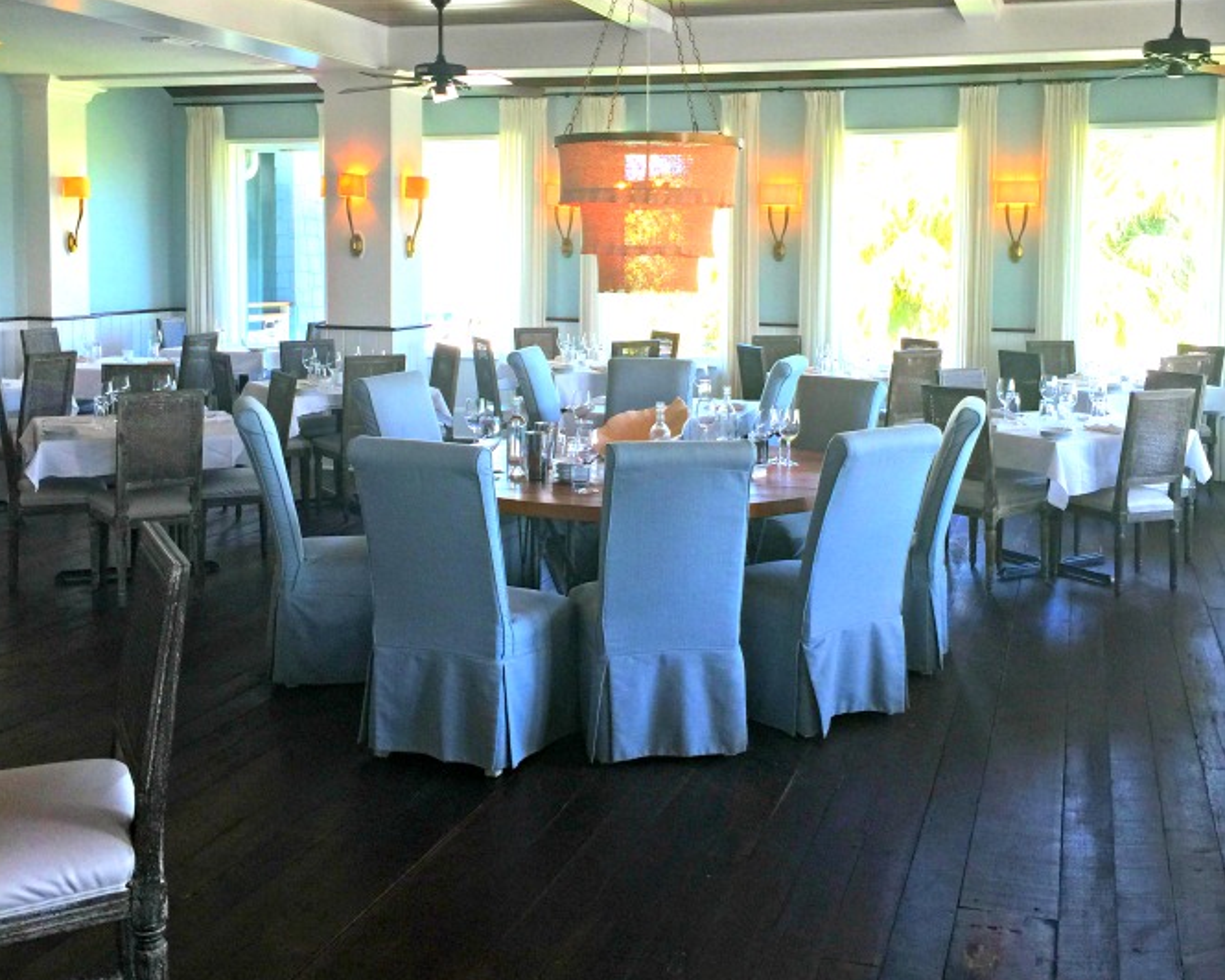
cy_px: 358
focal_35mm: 38
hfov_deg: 47.9
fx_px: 1378
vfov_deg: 38.9
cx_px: 612
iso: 32
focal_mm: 4.15
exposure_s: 1/40
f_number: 2.2
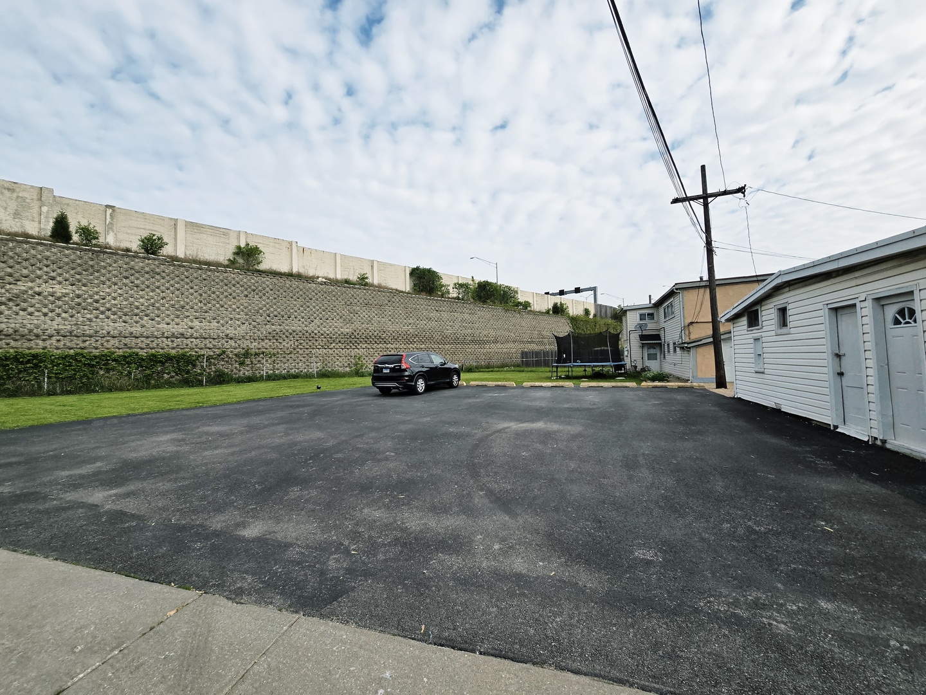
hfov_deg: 106.2
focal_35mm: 13
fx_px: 348
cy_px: 348
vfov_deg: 89.9
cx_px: 463
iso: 50
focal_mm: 2.2
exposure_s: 1/3333
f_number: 2.2
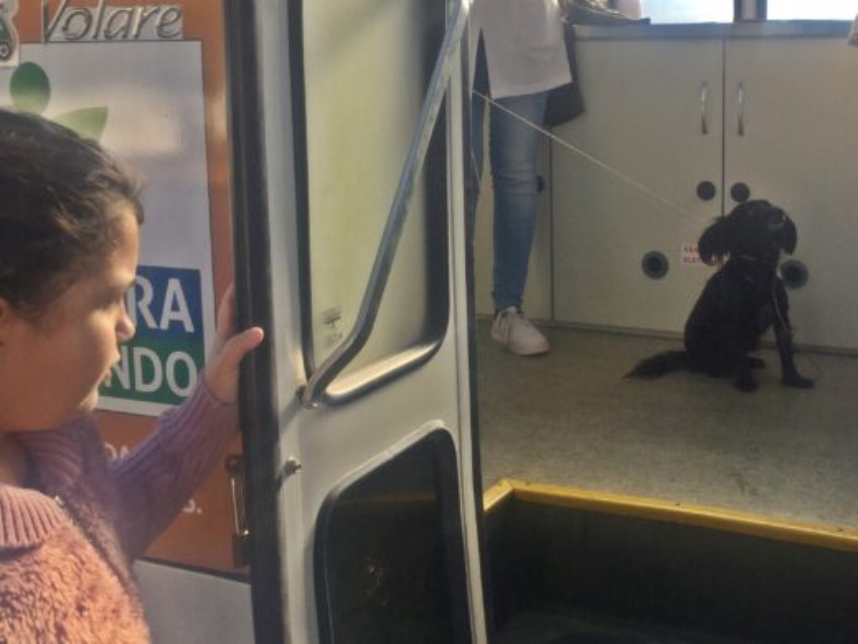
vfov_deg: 48.2
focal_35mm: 29
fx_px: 719
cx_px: 429
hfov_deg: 61.7
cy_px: 322
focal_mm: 4.15
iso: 32
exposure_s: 1/659
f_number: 2.2
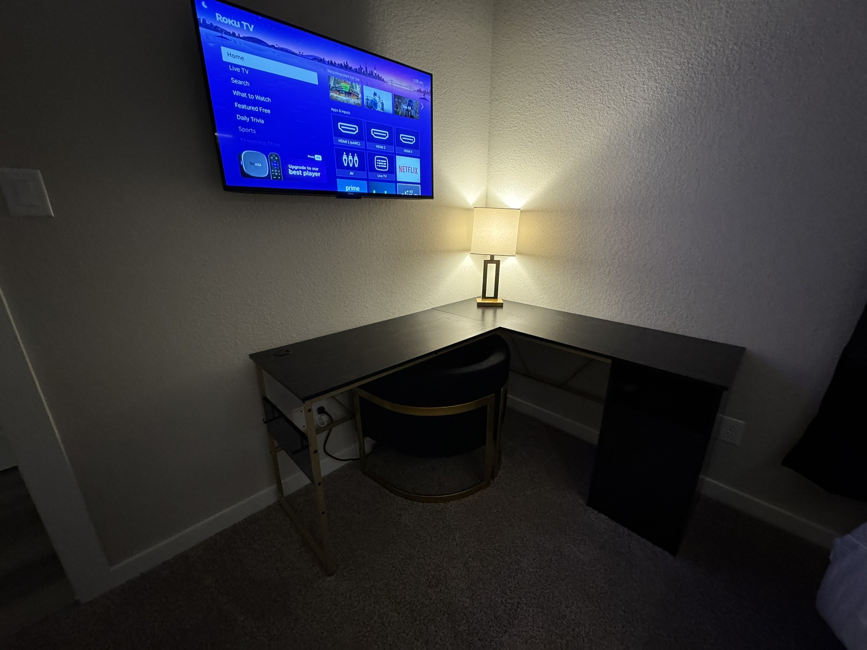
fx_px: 351
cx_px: 434
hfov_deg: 102.1
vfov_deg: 85.7
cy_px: 325
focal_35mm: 14
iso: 800
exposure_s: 1/60
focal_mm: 2.22
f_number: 2.2
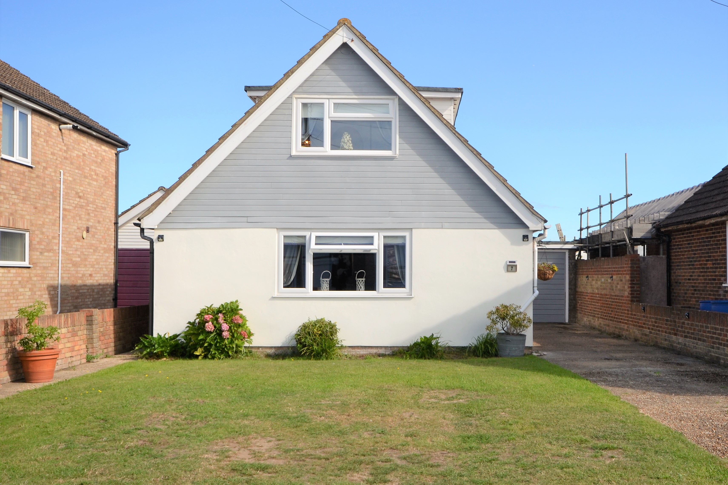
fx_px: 607
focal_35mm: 30
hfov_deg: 61.9
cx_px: 364
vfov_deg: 43.6
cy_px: 242
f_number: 9
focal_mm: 20
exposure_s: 1/200
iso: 100
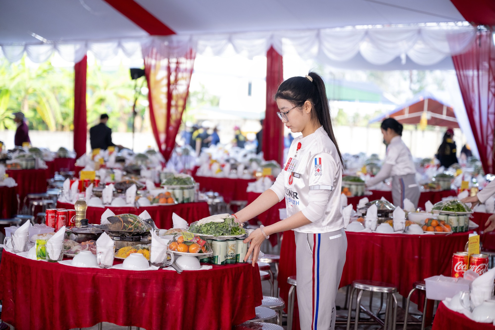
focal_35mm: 70
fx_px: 963
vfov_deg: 19.5
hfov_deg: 28.8
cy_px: 165
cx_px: 248
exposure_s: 1/800
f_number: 2.8
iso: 800
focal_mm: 70
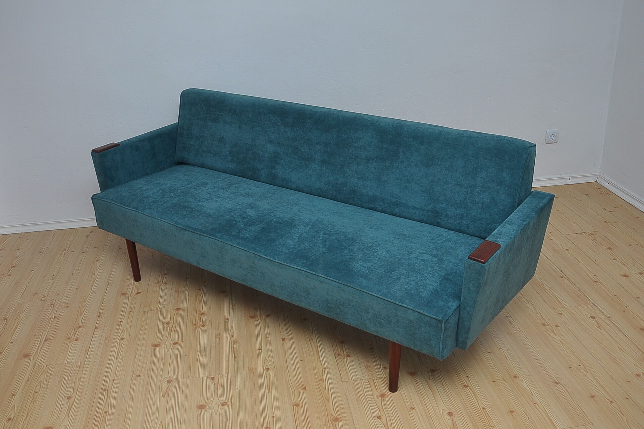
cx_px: 322
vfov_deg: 40.0
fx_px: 590
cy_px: 214
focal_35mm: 33
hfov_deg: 57.2
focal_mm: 22
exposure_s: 1/200
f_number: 5.6
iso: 220
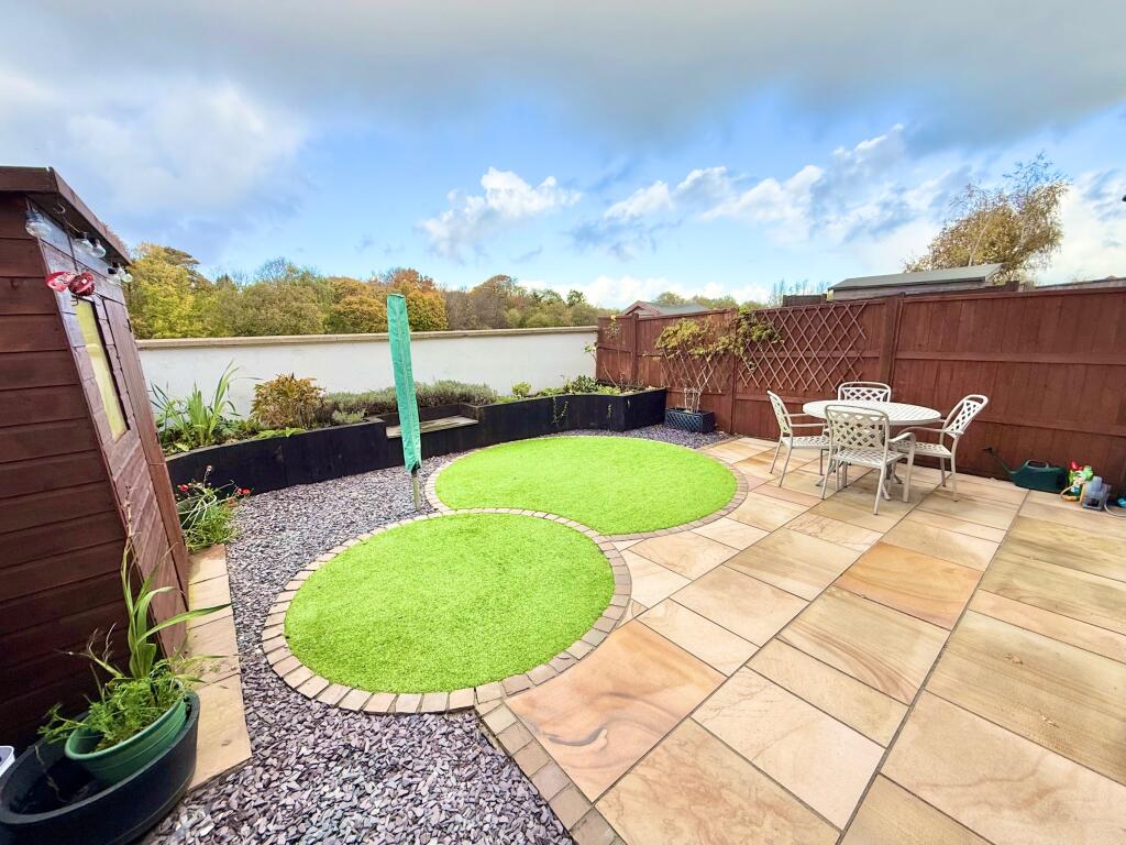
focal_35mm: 14
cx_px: 563
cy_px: 422
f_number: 2.2
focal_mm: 2.22
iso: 64
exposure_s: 1/514
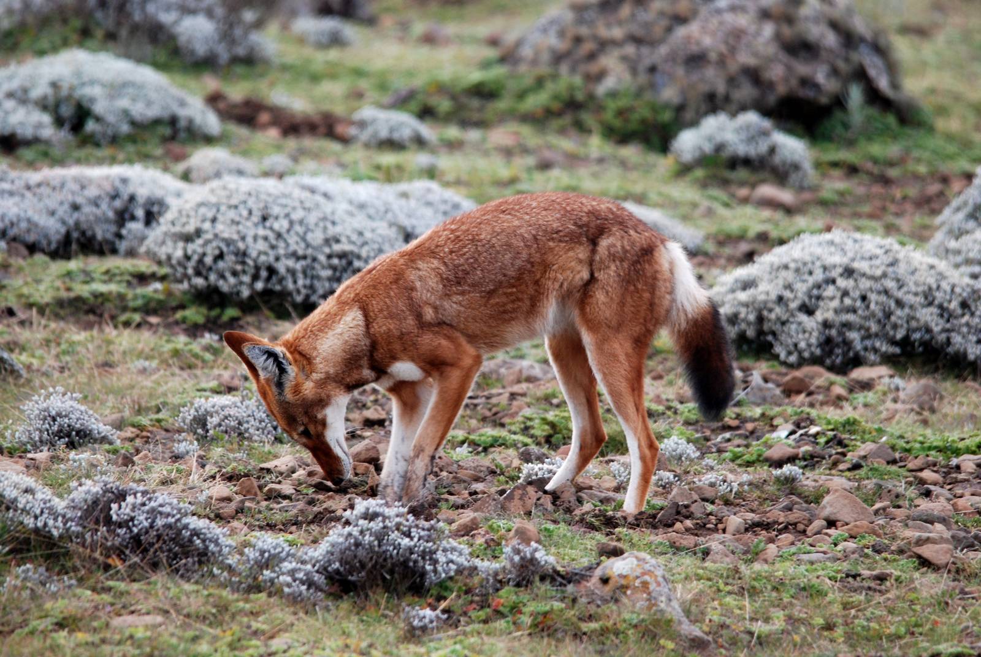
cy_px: 328
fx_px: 16369
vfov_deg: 2.3
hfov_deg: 3.4
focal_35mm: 600
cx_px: 490
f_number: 6.3
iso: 400
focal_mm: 400
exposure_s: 1/320
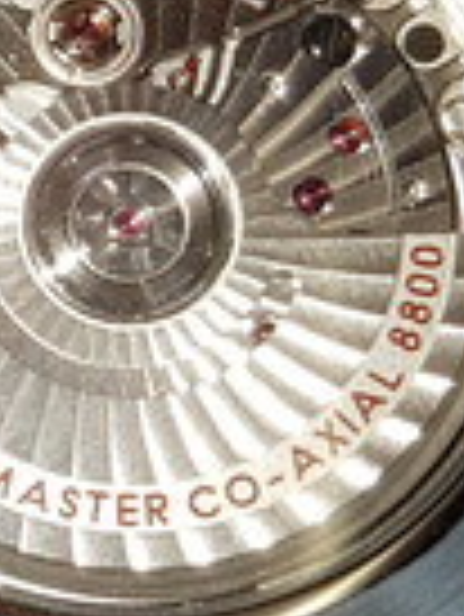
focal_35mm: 152
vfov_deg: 13.0
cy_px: 346
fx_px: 2712
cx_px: -568
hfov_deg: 9.0
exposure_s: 1/636
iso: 40
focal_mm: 4.2
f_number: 1.7
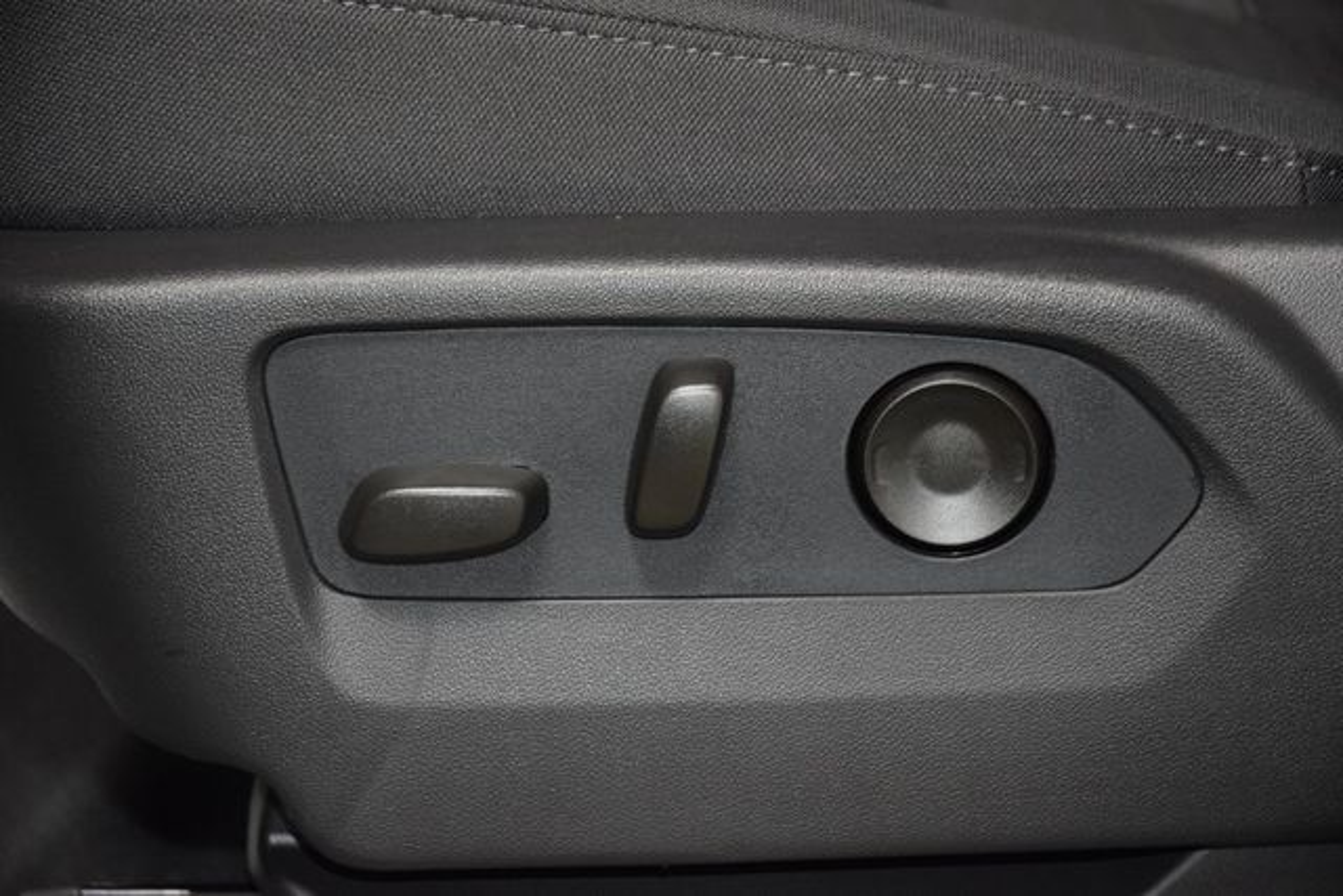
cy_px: 448
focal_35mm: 105
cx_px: 672
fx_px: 3918
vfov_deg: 13.0
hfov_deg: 19.5
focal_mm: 70
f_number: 4.5
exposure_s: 1/50
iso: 2500
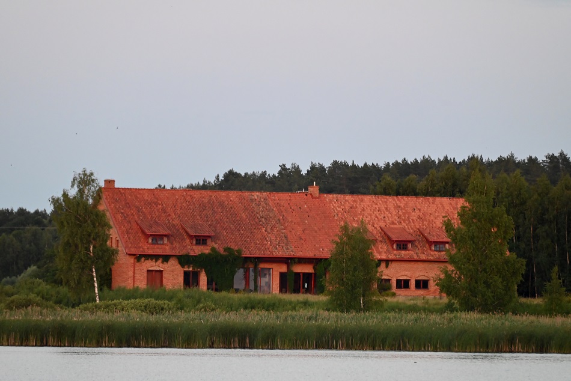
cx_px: 286
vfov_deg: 4.6
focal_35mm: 300
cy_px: 190
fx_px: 4760
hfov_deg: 6.9
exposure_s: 1/500
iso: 3200
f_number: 5.6
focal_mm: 300
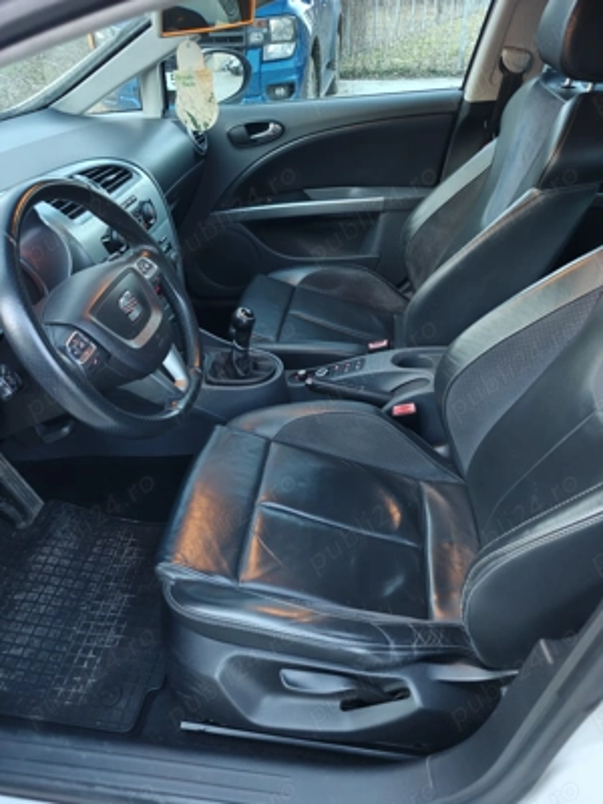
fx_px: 534
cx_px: 302
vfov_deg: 73.9
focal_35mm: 23
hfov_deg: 58.9
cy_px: 402
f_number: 1.6
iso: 1600
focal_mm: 6.06
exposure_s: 1/50
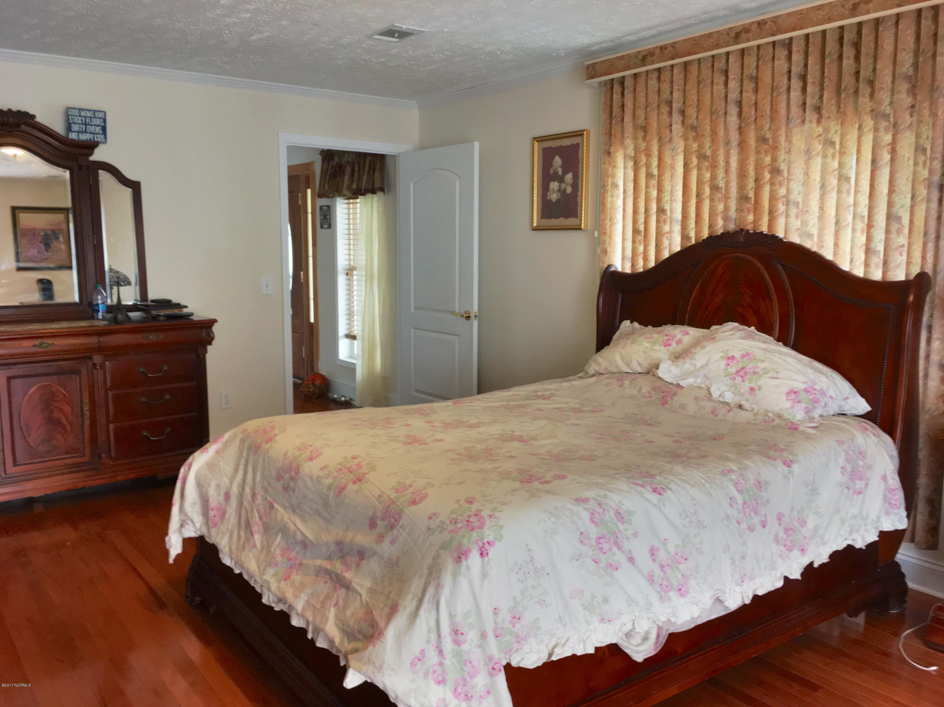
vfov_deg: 48.2
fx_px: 791
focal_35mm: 29
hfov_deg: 61.7
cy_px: 354
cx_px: 472
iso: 32
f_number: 2.2
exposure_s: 1/30
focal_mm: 4.15
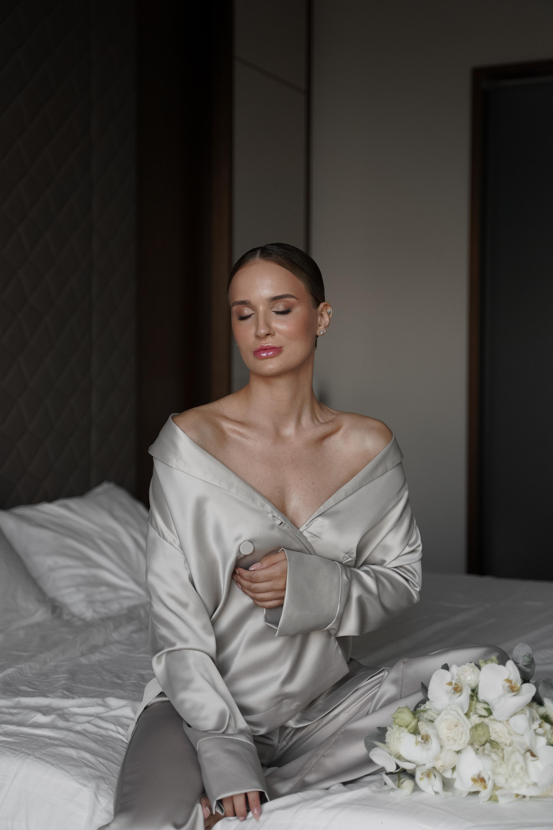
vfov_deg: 37.5
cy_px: 415
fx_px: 1221
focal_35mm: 53
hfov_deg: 25.5
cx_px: 276
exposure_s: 1/500
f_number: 2.8
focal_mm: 53
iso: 800
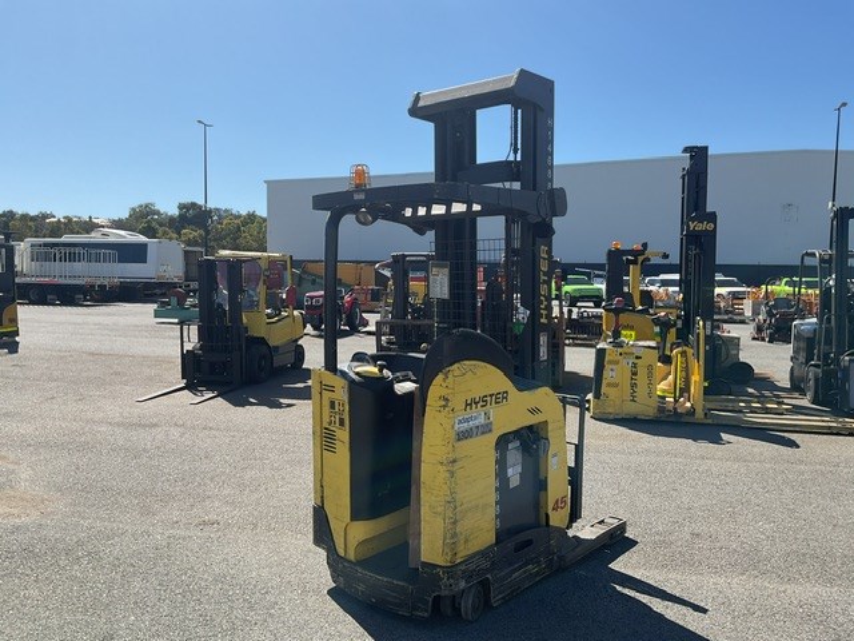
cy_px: 320
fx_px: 715
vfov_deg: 48.2
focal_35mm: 29
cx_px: 427
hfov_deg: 61.7
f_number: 1.8
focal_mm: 3
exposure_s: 1/1984
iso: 16
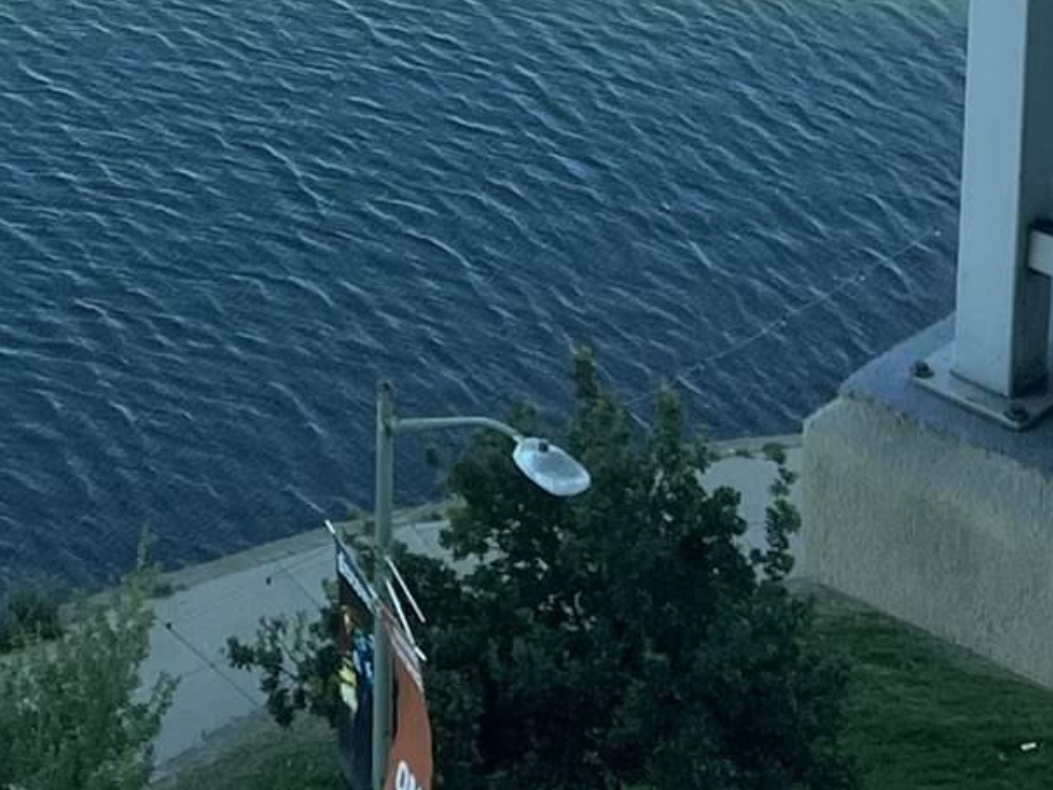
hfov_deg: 14.8
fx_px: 4016
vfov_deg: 10.1
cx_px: 179
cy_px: -957
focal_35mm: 132
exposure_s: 1/2008
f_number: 1.5
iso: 50
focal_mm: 5.7
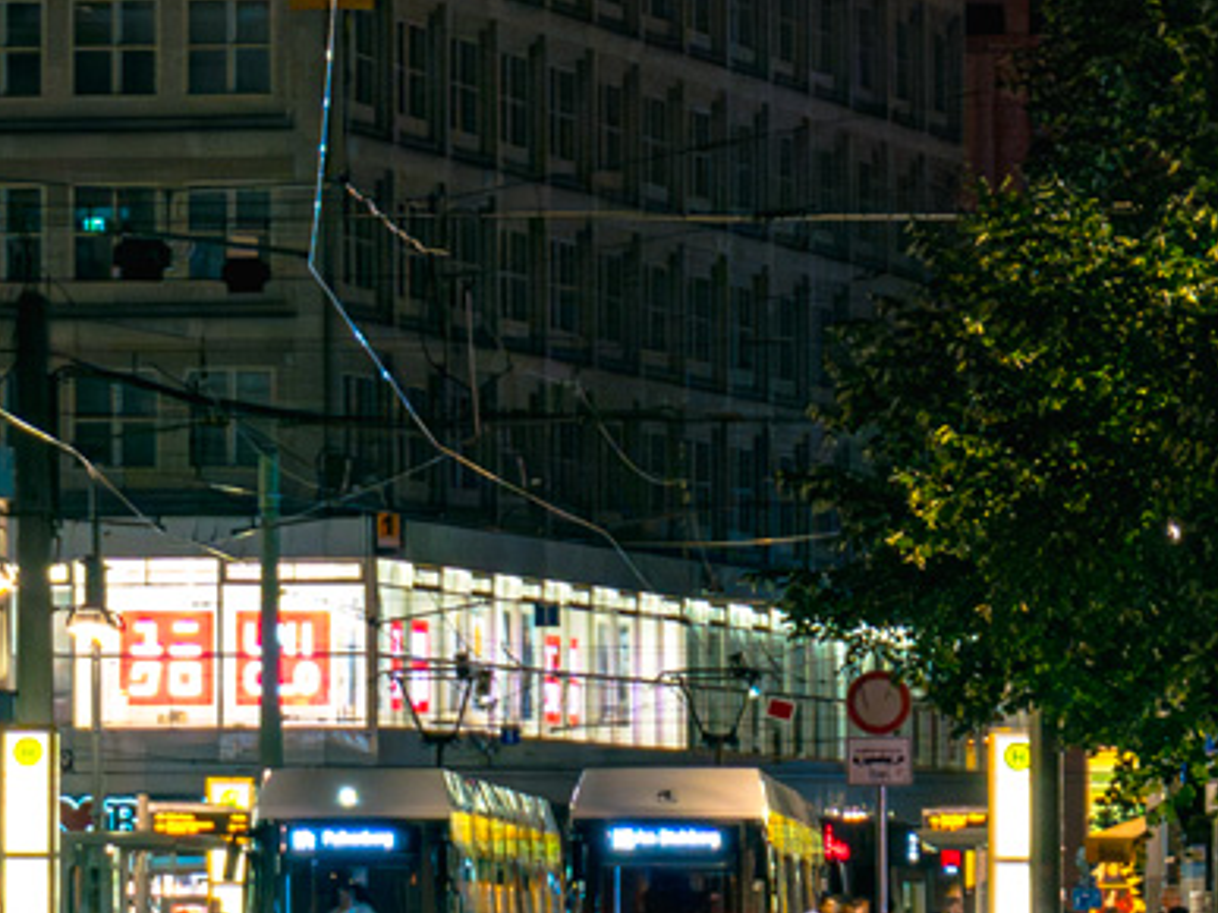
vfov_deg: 3.7
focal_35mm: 403
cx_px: -699
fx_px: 14168
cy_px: 740
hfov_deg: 4.9
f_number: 5.6
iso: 1600
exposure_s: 1/15
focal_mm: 75
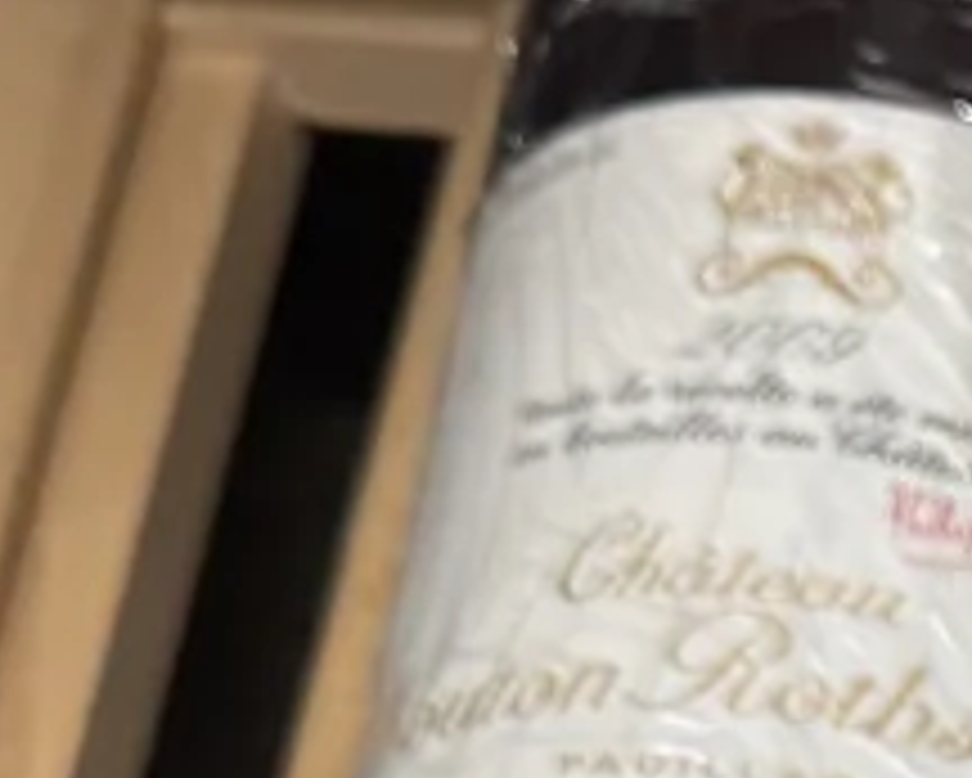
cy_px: 2100
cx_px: 2232
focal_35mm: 156
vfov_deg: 8.7
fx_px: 4490
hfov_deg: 10.8
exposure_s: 1/121
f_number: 1.78
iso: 160
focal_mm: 6.76
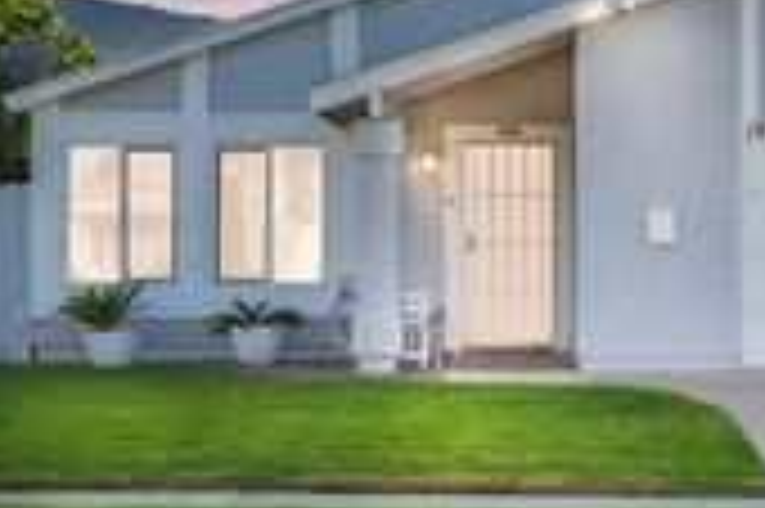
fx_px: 2187
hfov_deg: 19.7
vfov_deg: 13.3
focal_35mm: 103
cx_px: 572
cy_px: 218
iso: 40
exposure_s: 1/13
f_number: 22
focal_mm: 35
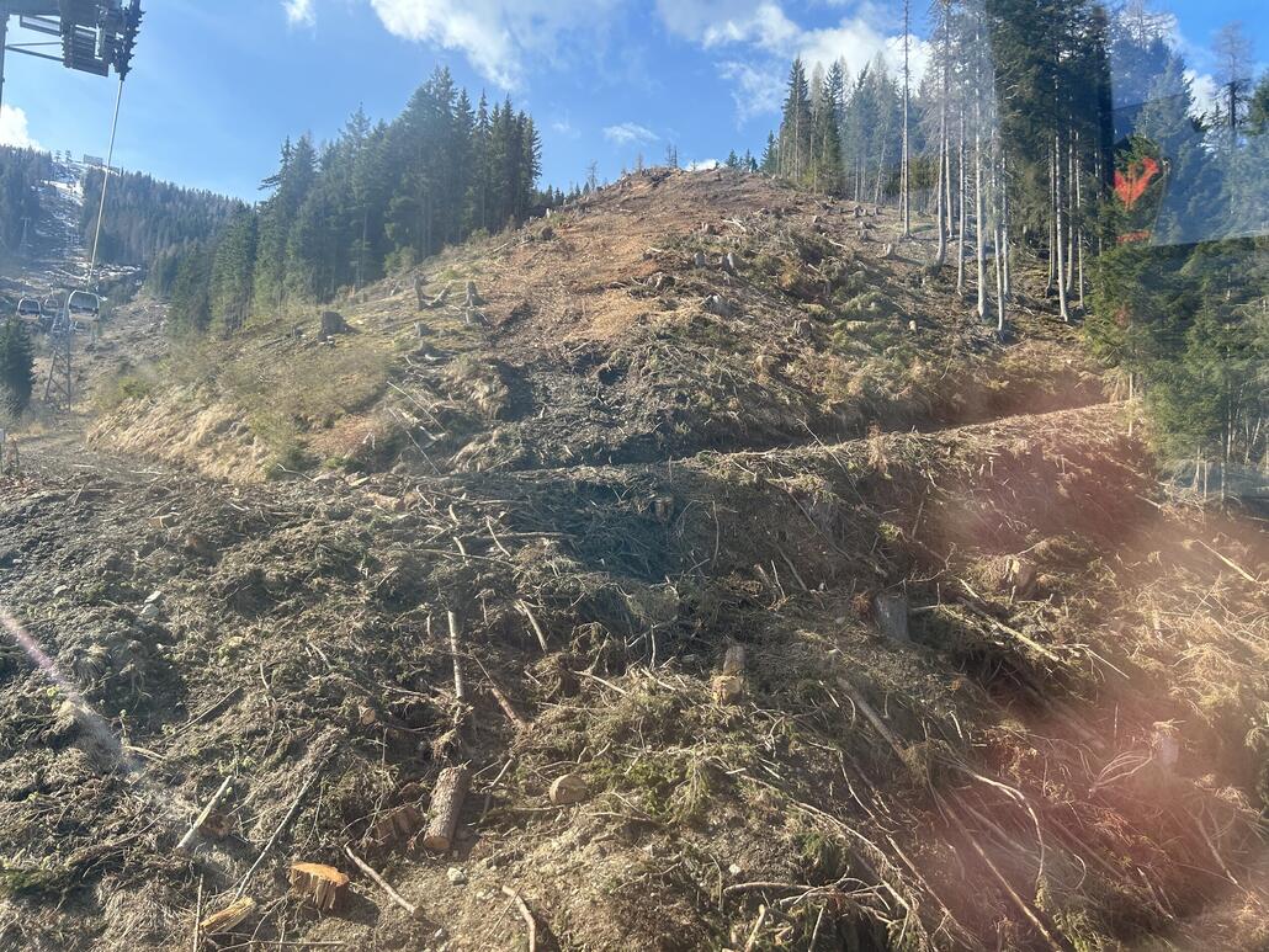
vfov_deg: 53.1
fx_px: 953
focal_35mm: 26
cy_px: 476
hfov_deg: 67.3
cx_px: 634
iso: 50
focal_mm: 5.7
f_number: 1.5
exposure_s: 1/797
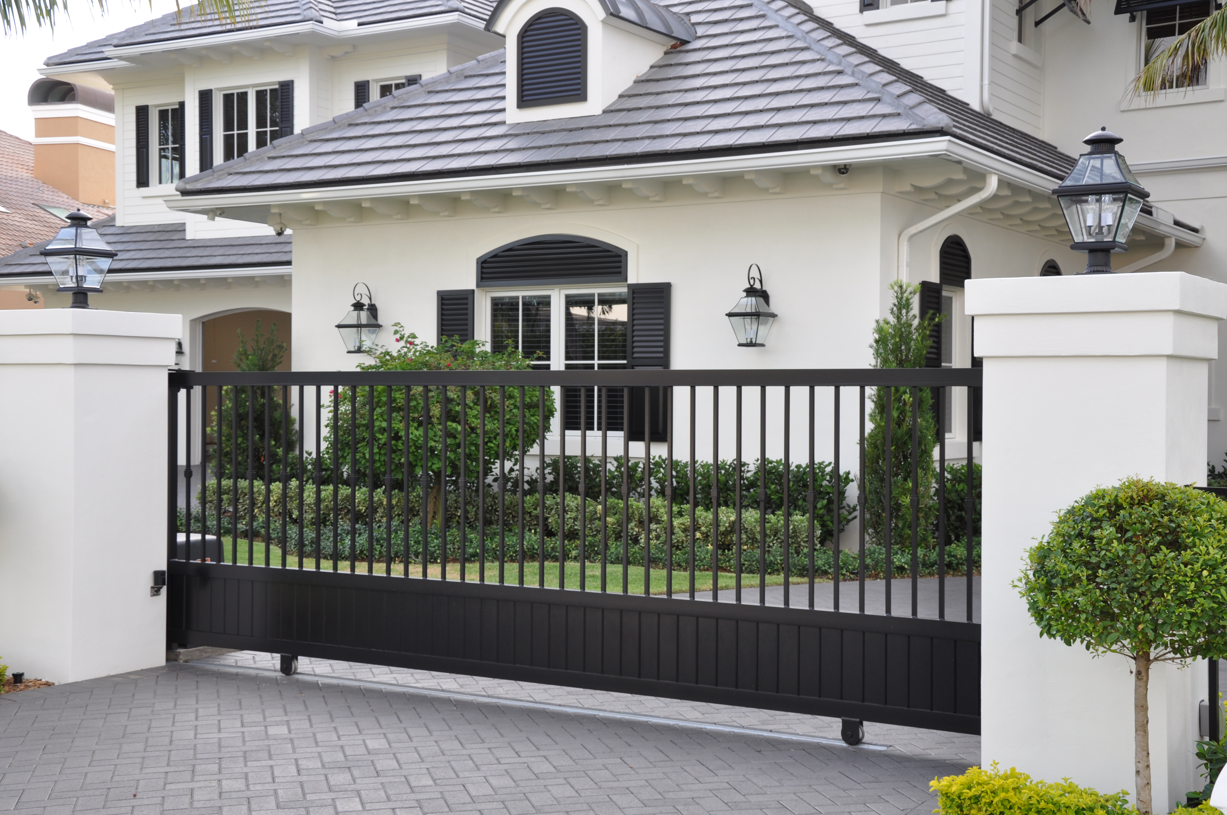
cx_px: 614
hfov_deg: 41.2
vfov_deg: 28.0
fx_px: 1634
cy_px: 408
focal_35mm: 48
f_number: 7.1
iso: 200
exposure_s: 1/50
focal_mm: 32
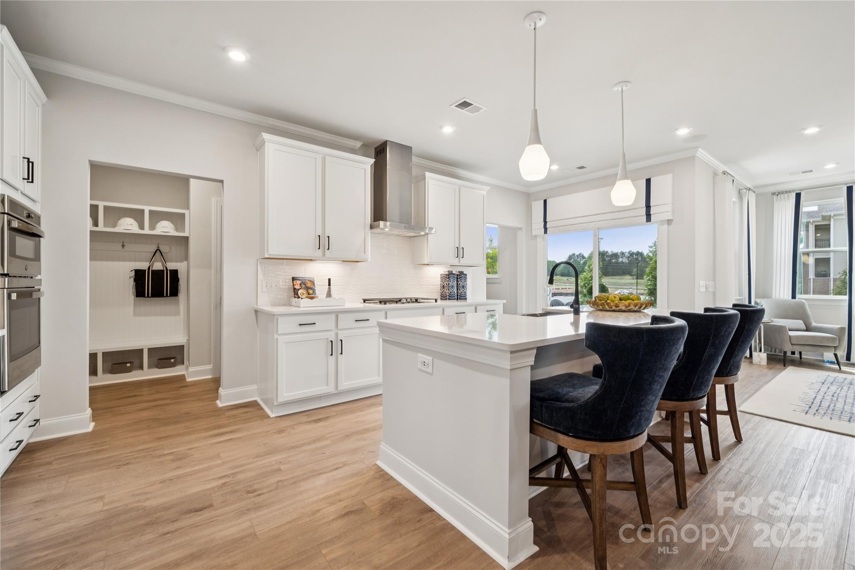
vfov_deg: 81.2
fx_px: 332
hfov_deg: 104.3
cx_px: 428
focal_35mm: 14
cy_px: 285
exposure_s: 1/25
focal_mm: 14
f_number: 7.1
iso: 160
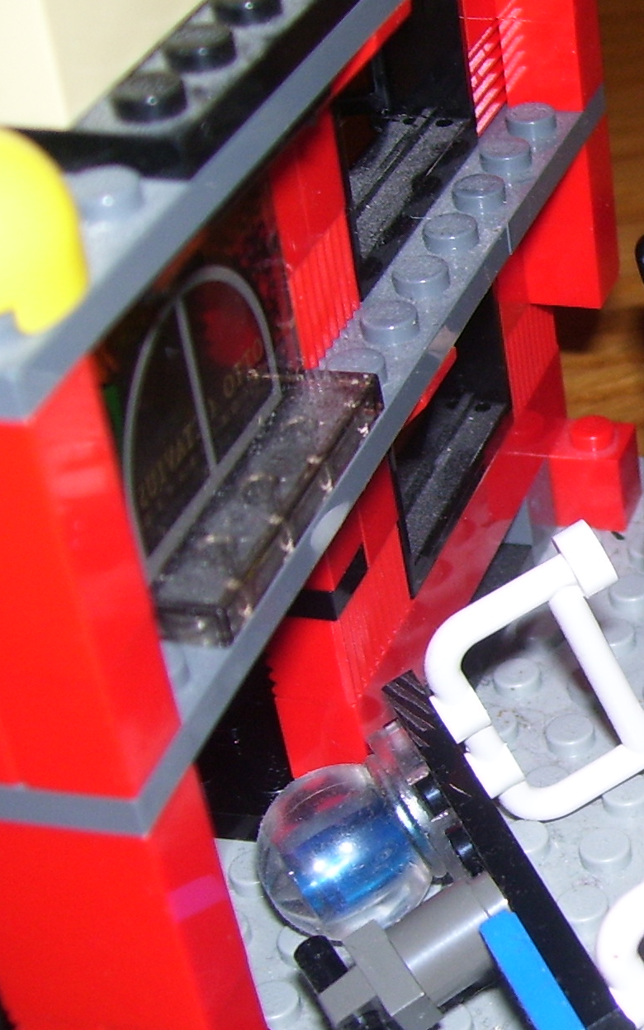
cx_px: 1013
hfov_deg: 14.8
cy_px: 634
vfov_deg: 25.5
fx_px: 2273
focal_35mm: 81
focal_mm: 6
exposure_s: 1/60
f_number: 2.7
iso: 80
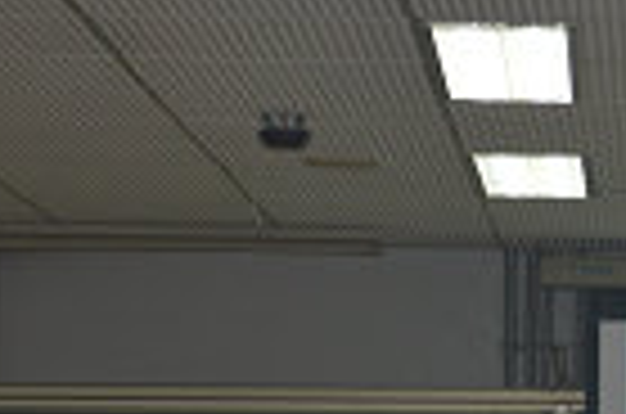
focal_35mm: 292
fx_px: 5069
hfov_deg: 7.0
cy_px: 560
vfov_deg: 4.7
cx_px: 919
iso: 280
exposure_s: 1/30
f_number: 5.3
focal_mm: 45
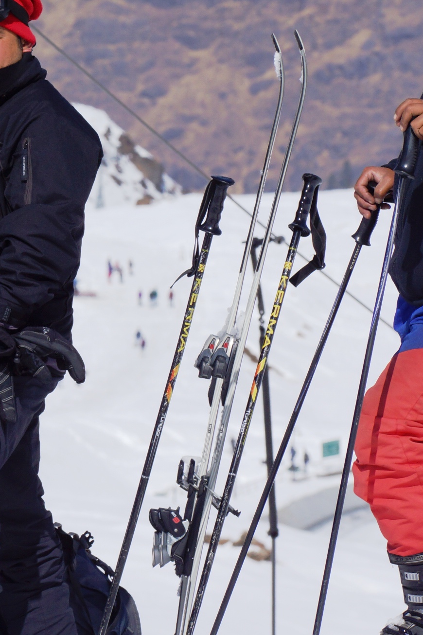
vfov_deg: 4.0
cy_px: 293
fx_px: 9116
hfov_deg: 2.7
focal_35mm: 517
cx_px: -185
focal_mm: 150
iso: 100
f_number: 13
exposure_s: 1/400
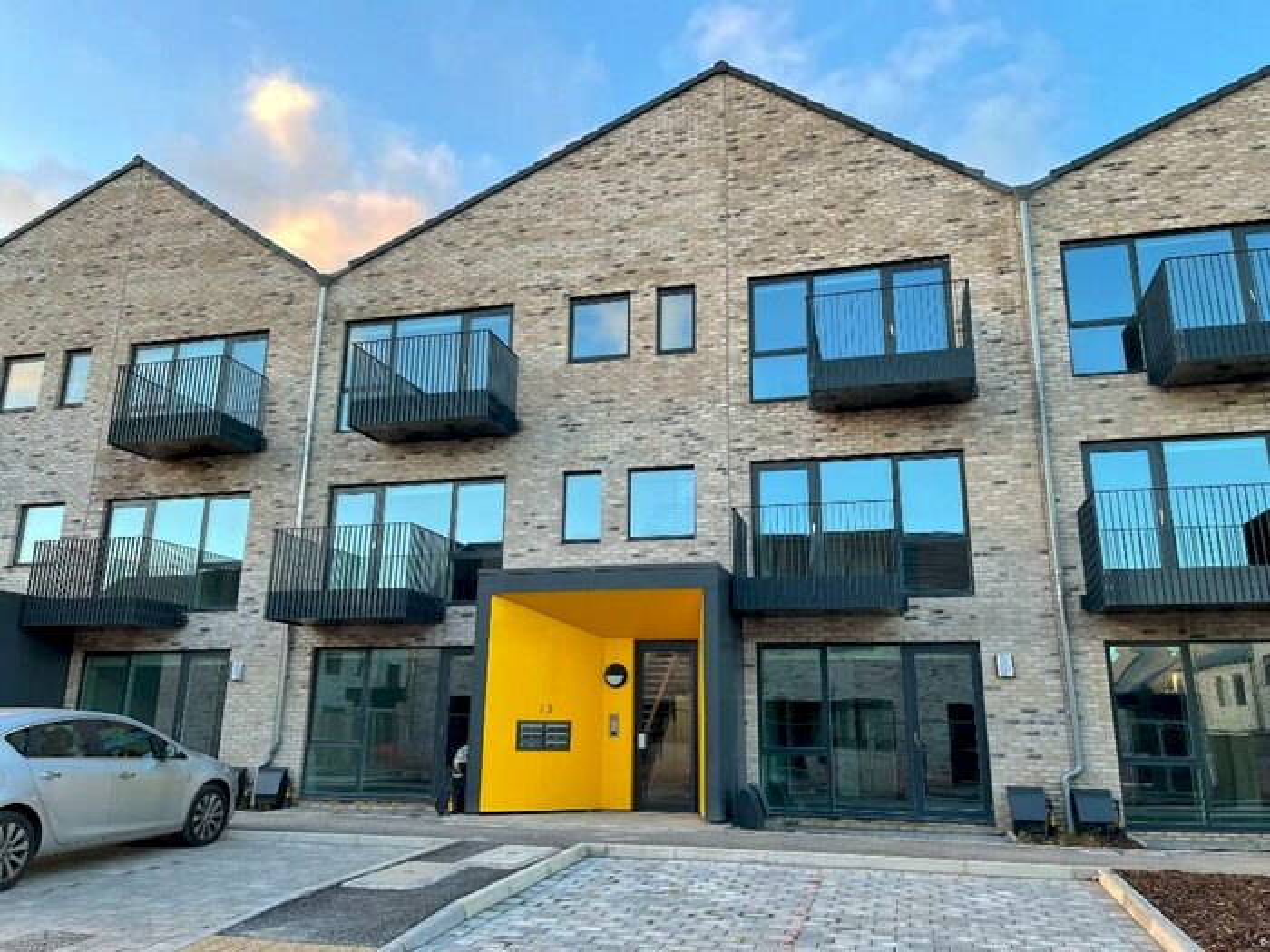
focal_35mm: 25
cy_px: 476
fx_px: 917
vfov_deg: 54.9
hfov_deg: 69.4
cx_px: 635
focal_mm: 5.1
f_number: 1.6
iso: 32
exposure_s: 1/158
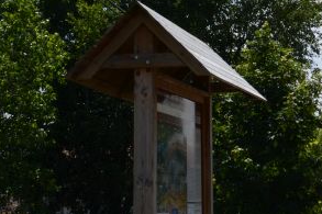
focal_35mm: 143
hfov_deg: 14.3
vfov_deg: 9.5
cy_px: 179
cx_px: 243
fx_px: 1282
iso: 100
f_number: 11
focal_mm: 35
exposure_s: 1/160
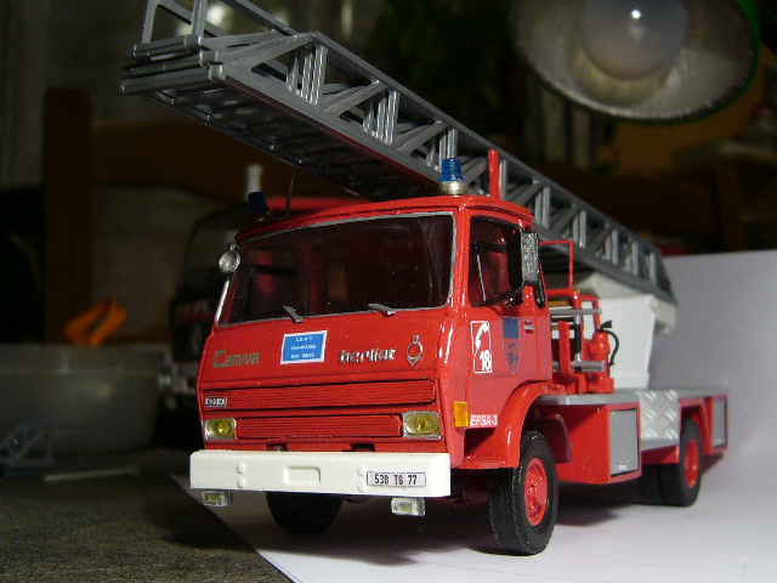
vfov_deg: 32.2
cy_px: 292
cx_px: 388
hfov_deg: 42.1
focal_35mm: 45
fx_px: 1010
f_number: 2.9
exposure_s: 1/20
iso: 100
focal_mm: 6
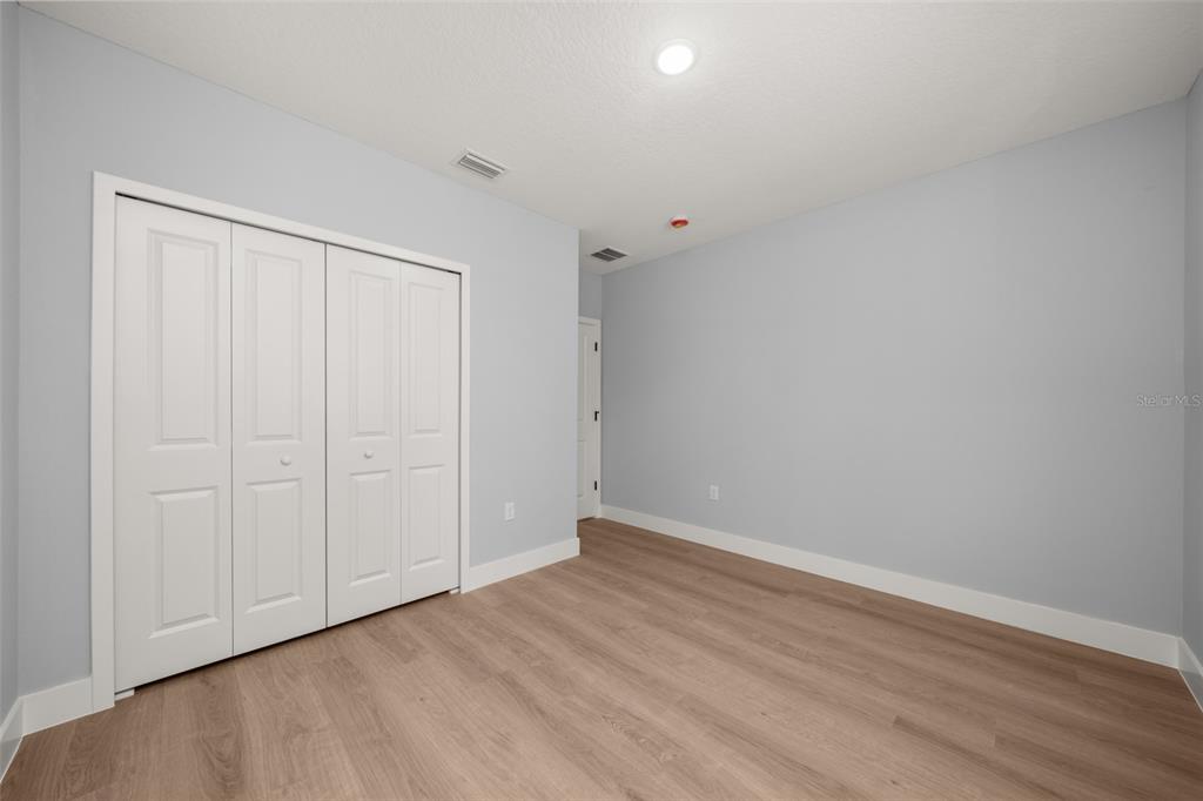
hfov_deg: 112.6
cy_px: 400
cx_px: 602
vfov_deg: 90.0
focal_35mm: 12
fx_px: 401
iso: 400
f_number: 11
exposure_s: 1/2.5
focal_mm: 12
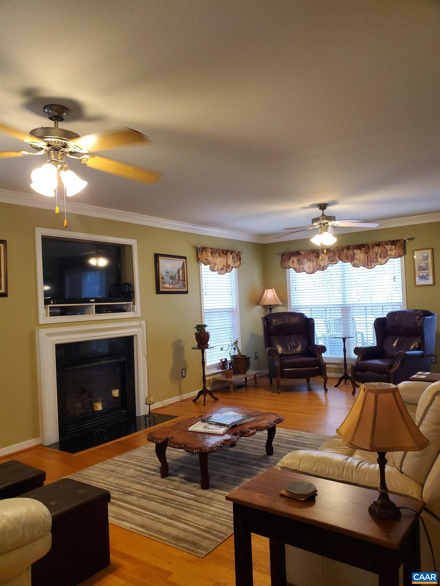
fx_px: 441
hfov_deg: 53.1
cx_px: 220
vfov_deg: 67.3
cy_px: 293
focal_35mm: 26
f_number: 2.4
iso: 200
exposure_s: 1/40
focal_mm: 4.3
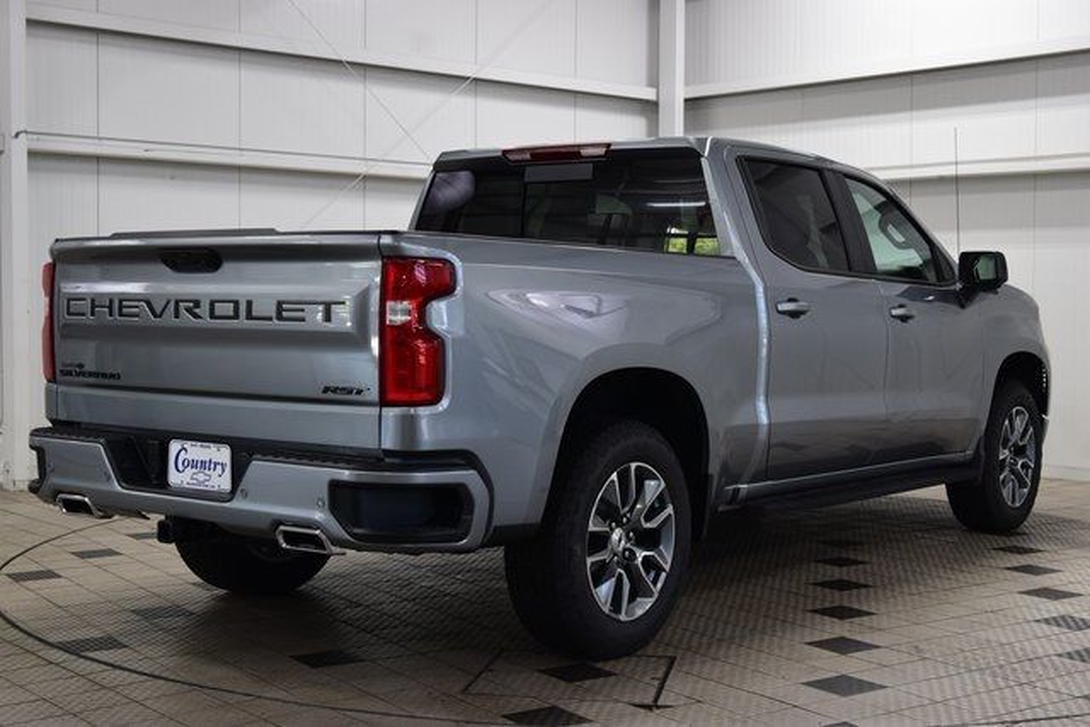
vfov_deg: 26.5
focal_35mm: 51
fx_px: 1544
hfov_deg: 38.9
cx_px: 545
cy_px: 364
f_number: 6.3
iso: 400
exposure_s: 1/20
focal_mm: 34
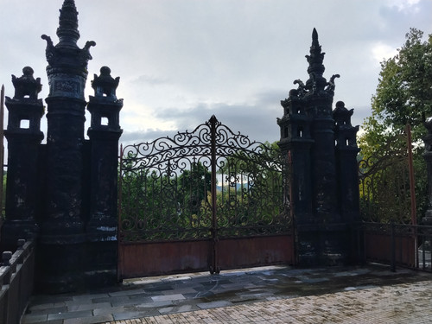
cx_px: 216
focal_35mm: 29
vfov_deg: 48.2
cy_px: 162
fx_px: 362
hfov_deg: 61.7
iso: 50
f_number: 1.8
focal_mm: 4.22
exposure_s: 1/649
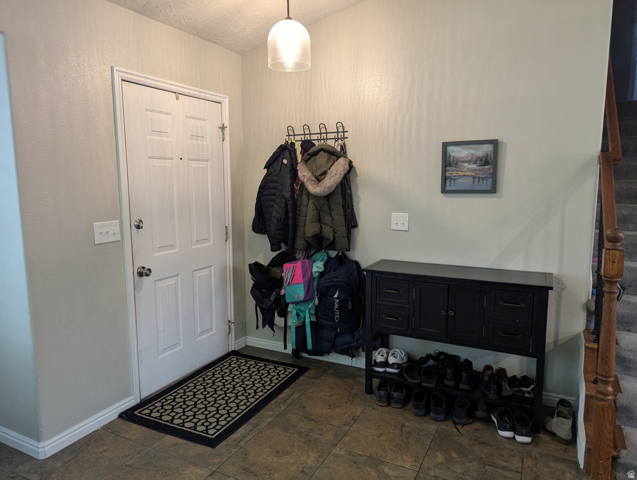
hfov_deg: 71.5
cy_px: 240
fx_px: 442
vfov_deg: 56.9
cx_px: 318
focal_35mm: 24
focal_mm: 6.81
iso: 161
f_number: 1.85
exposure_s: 1/24
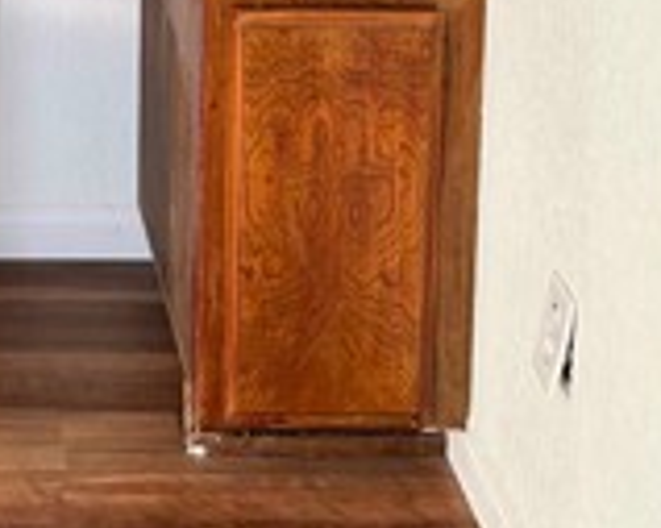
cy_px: -461
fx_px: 1994
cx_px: -87
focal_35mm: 102
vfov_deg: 13.4
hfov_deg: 18.1
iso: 100
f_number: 1.5
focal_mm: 5.7
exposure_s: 1/121
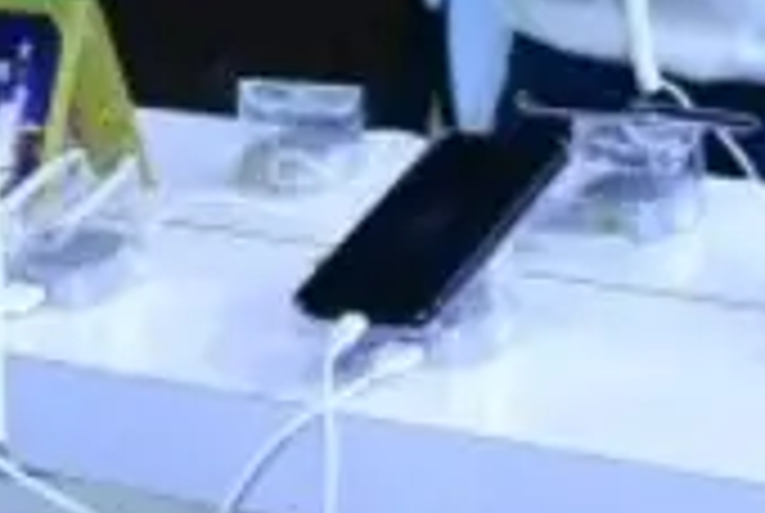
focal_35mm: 142
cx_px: 162
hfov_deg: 14.3
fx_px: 3023
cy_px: -576
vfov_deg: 9.0
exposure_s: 1/80
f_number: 4
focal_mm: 31
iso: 1250
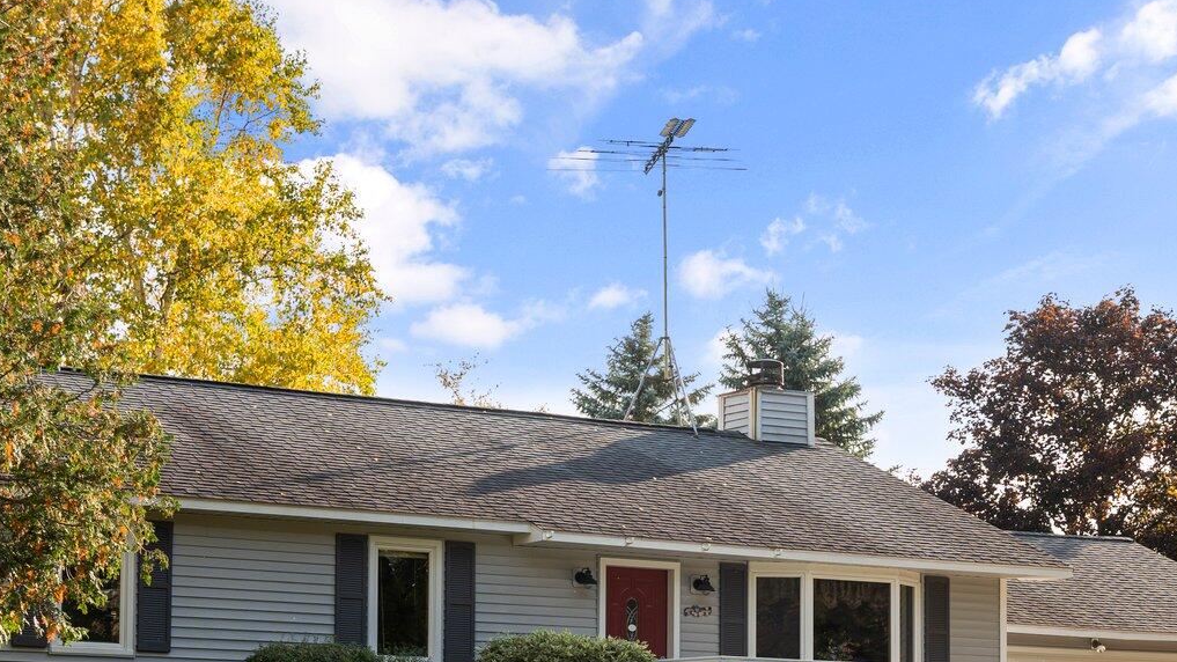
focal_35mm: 99
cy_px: 628
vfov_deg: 12.1
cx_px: 731
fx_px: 3086
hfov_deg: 21.5
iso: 200
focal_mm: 46.9
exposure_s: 1/250
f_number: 5
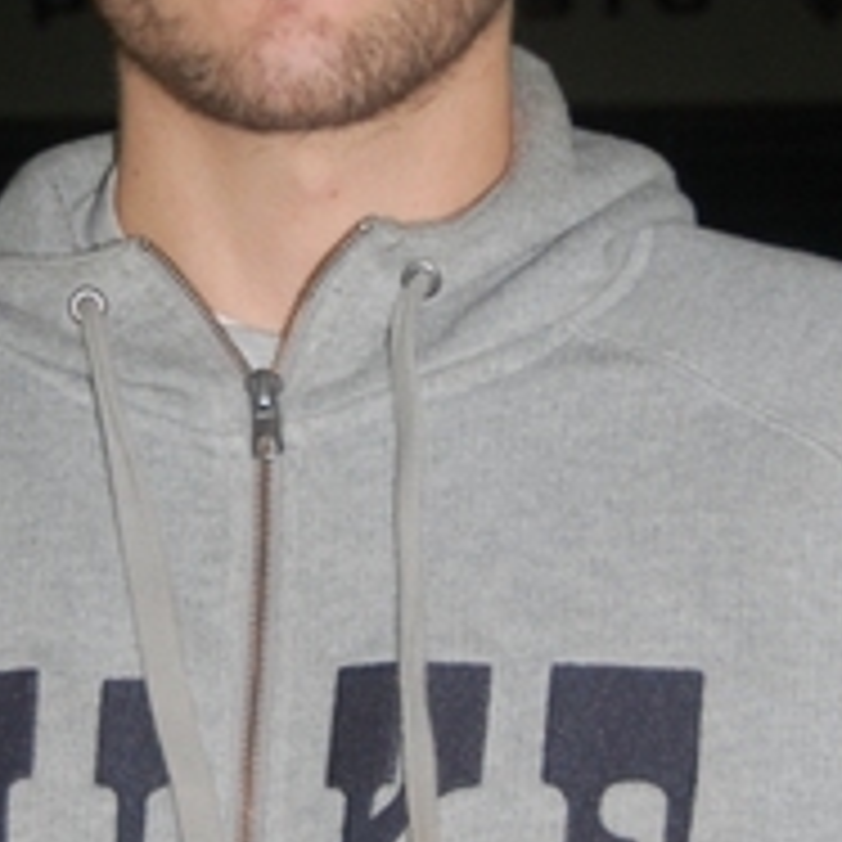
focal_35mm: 143
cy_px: 284
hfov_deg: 12.2
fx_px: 3945
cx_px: 295
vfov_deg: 12.2
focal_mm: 35
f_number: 4.8
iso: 400
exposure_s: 1/60
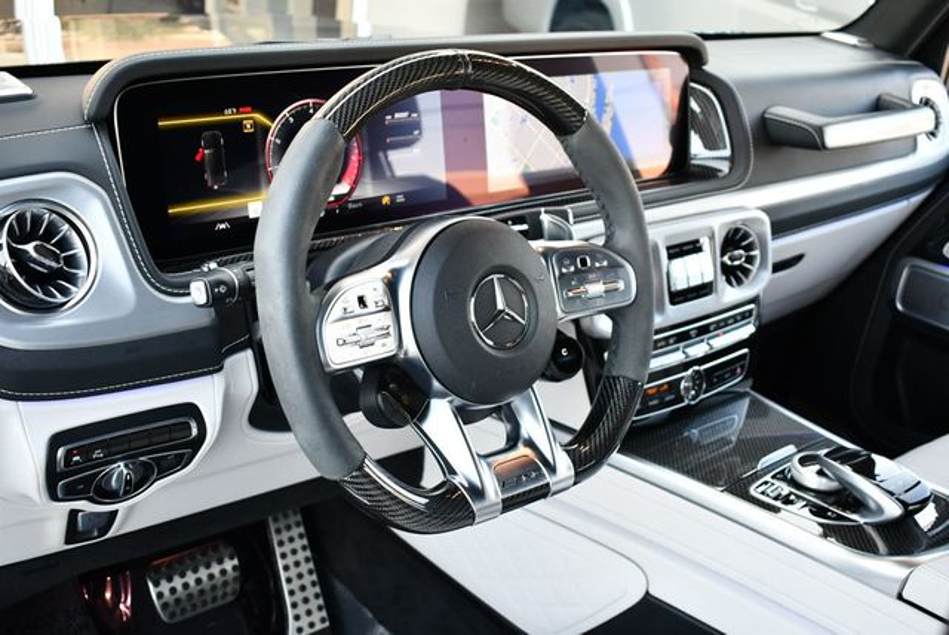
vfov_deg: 33.5
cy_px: 318
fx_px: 1055
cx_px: 474
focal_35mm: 40
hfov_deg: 48.4
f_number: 3.8
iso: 800
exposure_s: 1/200
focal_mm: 20
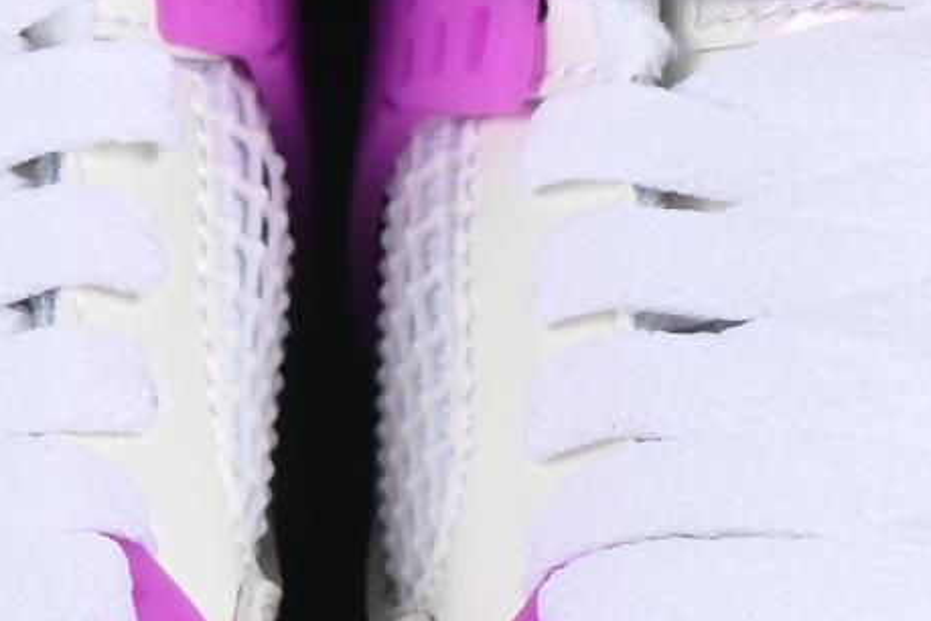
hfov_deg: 4.5
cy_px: 964
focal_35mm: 455
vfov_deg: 3.0
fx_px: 11766
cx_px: 272
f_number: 8
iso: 160
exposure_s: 1/100
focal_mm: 50
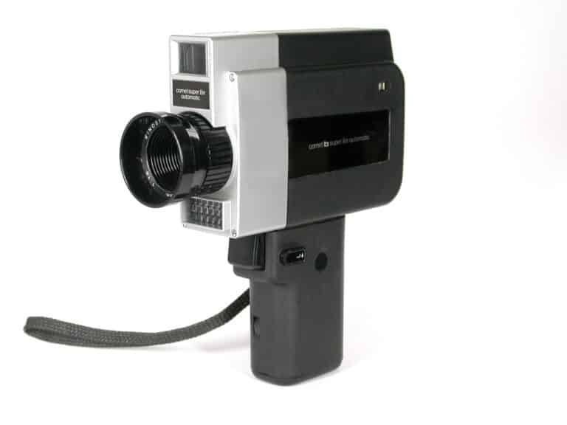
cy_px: 212
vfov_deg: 20.7
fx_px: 1163
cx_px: 284
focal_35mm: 71
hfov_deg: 27.4
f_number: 3.3
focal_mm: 14.7
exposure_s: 1/34.5
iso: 100
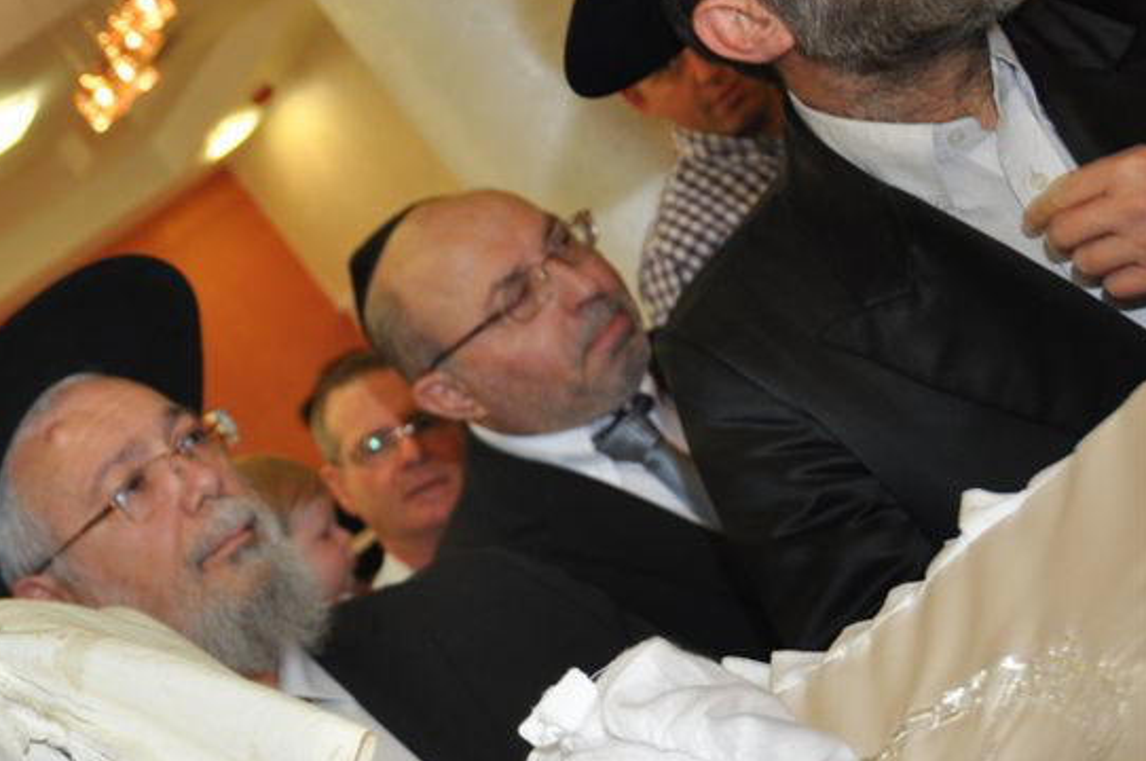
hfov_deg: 28.3
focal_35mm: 68
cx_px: 68
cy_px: 638
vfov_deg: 19.7
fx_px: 2162
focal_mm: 24
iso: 400
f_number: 5
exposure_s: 1/60
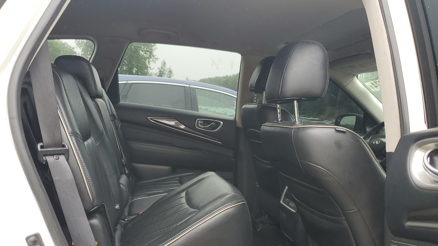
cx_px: 215
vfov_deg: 39.8
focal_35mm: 29
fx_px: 337
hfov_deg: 66.1
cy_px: 159
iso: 50
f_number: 1.5
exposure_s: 1/222
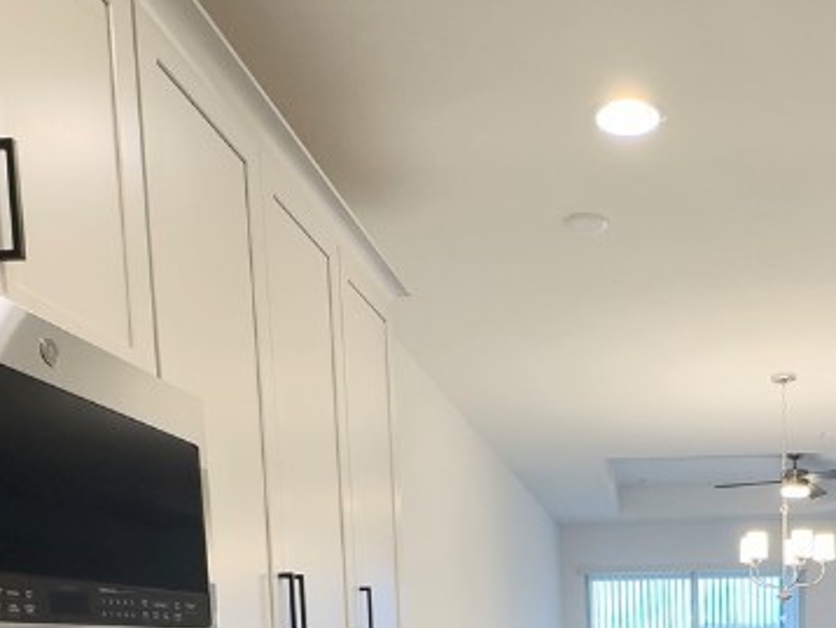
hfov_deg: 44.8
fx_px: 967
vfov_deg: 31.0
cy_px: 731
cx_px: 649
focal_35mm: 40
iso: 160
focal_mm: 2.22
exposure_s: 1/60
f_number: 2.2
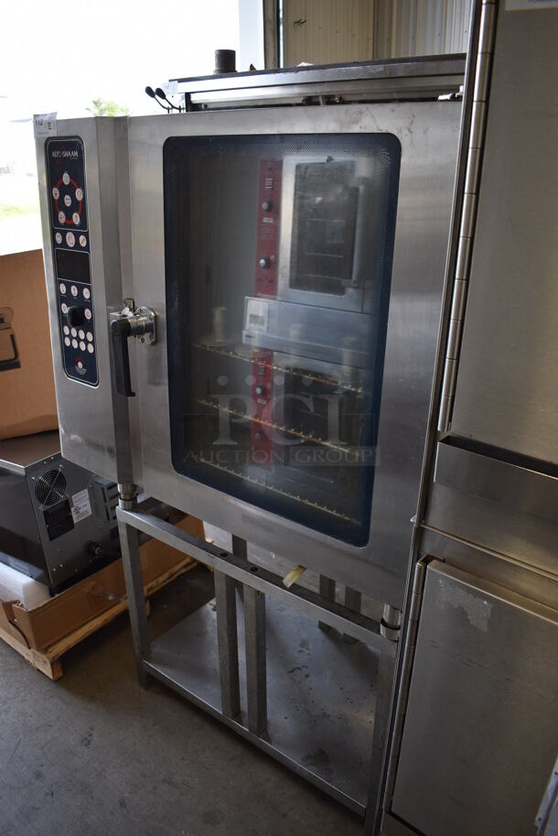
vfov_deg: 67.3
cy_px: 418
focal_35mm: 27
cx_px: 279
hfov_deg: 48.0
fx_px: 627
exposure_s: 1/250
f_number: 3.5
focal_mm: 18
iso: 720
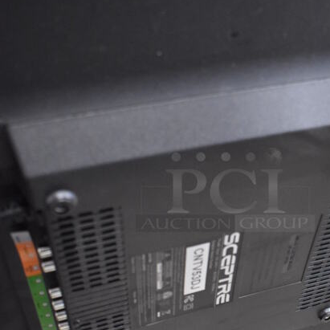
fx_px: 550
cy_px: 190
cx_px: 226
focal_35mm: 51
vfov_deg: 33.3
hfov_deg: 33.0
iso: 3200
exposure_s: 1/25
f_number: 3.5
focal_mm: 18
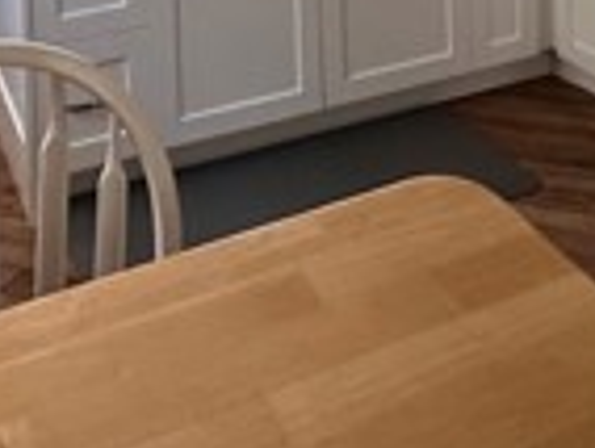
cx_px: 314
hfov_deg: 30.7
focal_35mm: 63
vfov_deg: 18.2
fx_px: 1085
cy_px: -373
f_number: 2.2
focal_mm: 2.22
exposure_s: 1/99
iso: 160
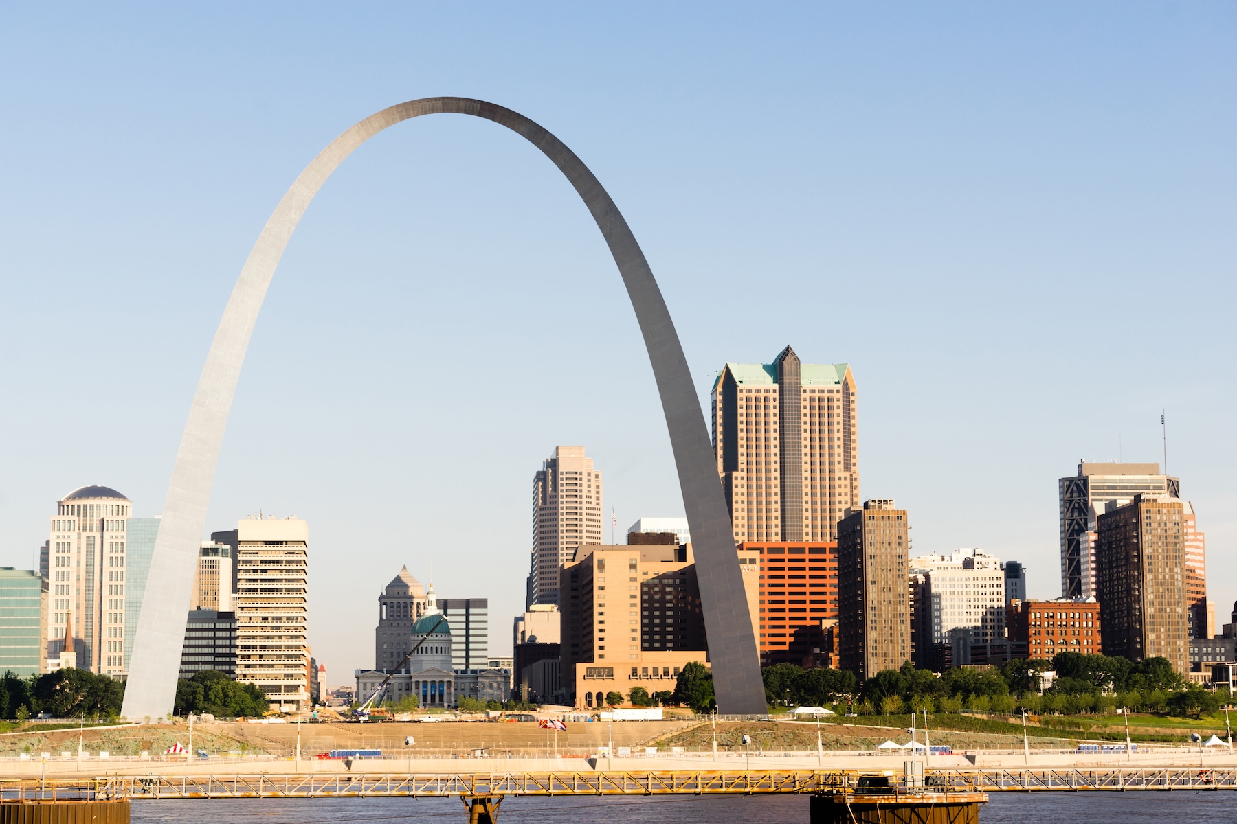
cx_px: 618
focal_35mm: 70
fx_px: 2405
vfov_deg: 19.5
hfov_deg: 28.8
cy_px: 412
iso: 125
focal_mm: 70
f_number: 8
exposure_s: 1/640
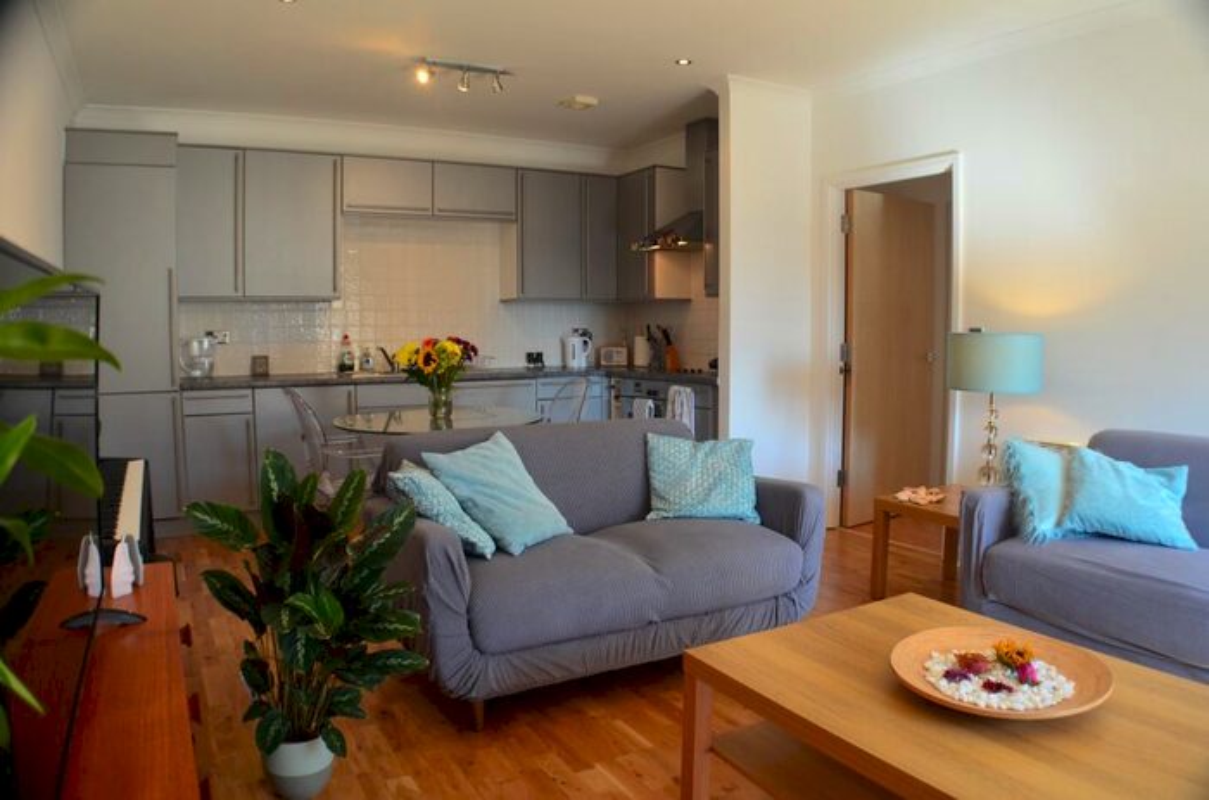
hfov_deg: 57.3
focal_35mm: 33
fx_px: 1105
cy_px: 400
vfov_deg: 39.8
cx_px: 604
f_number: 5.6
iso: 800
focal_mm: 22
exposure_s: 1/125
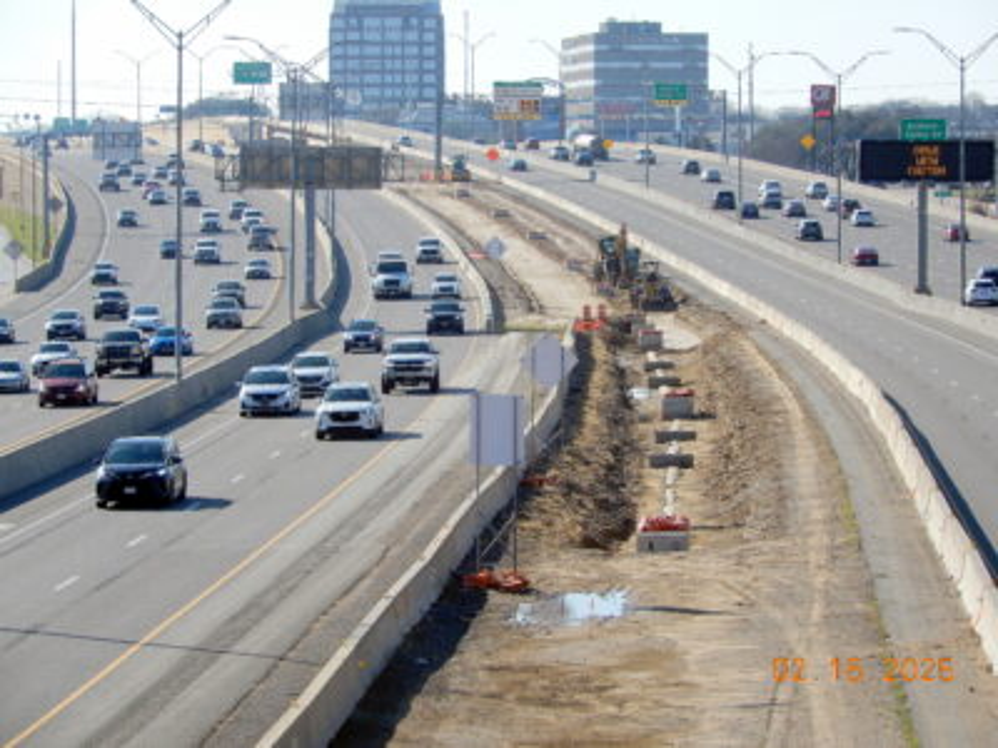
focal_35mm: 165
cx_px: 499
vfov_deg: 9.0
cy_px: 374
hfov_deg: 12.0
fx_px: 4757
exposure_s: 1/400
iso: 80
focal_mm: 29.4
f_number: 5.6
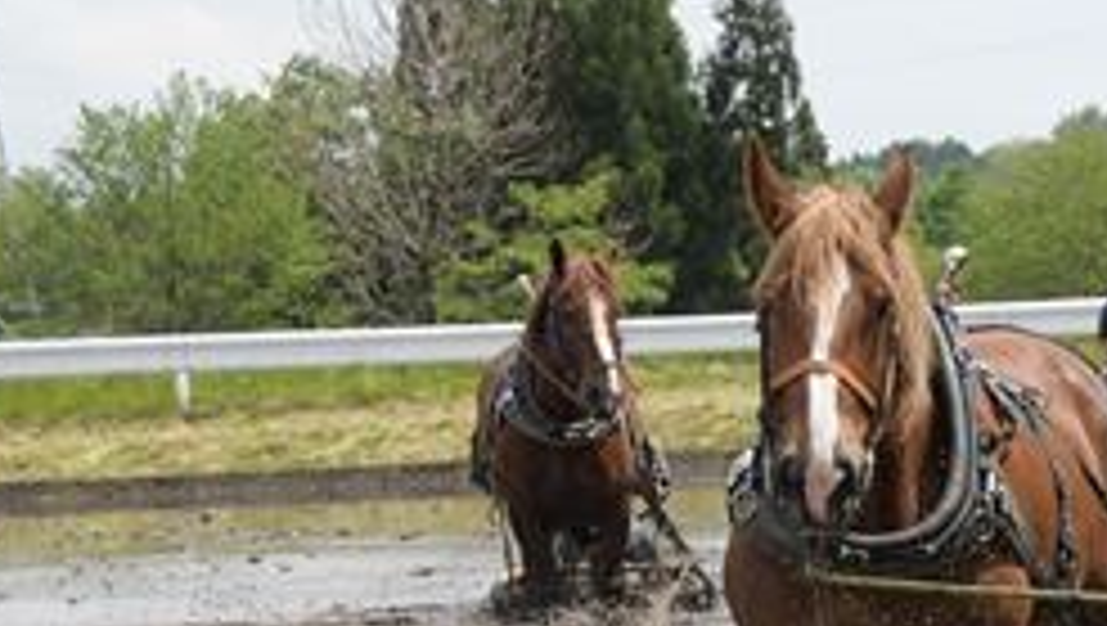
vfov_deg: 4.5
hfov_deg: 7.9
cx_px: 986
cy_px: 448
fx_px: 7965
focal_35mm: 271
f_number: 18
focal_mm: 85
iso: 2000
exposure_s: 1/1250
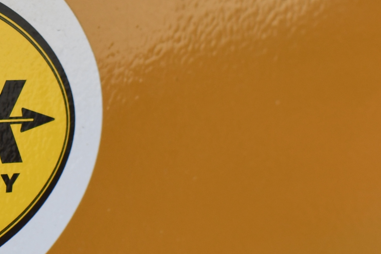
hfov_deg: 7.8
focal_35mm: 261
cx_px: -132
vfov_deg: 5.3
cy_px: 77
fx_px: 2762
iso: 200
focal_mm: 48
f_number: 8
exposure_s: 1/250
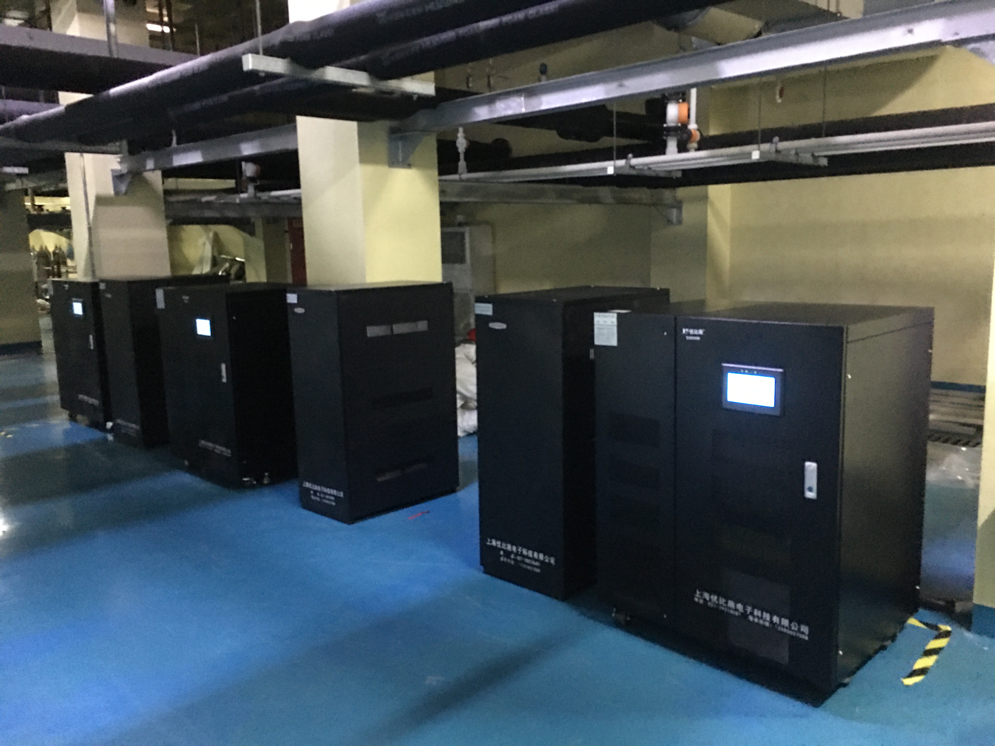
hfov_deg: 61.7
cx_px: 498
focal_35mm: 29
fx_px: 834
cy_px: 373
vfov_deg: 48.2
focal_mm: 4.15
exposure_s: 1/4
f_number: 2.2
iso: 200
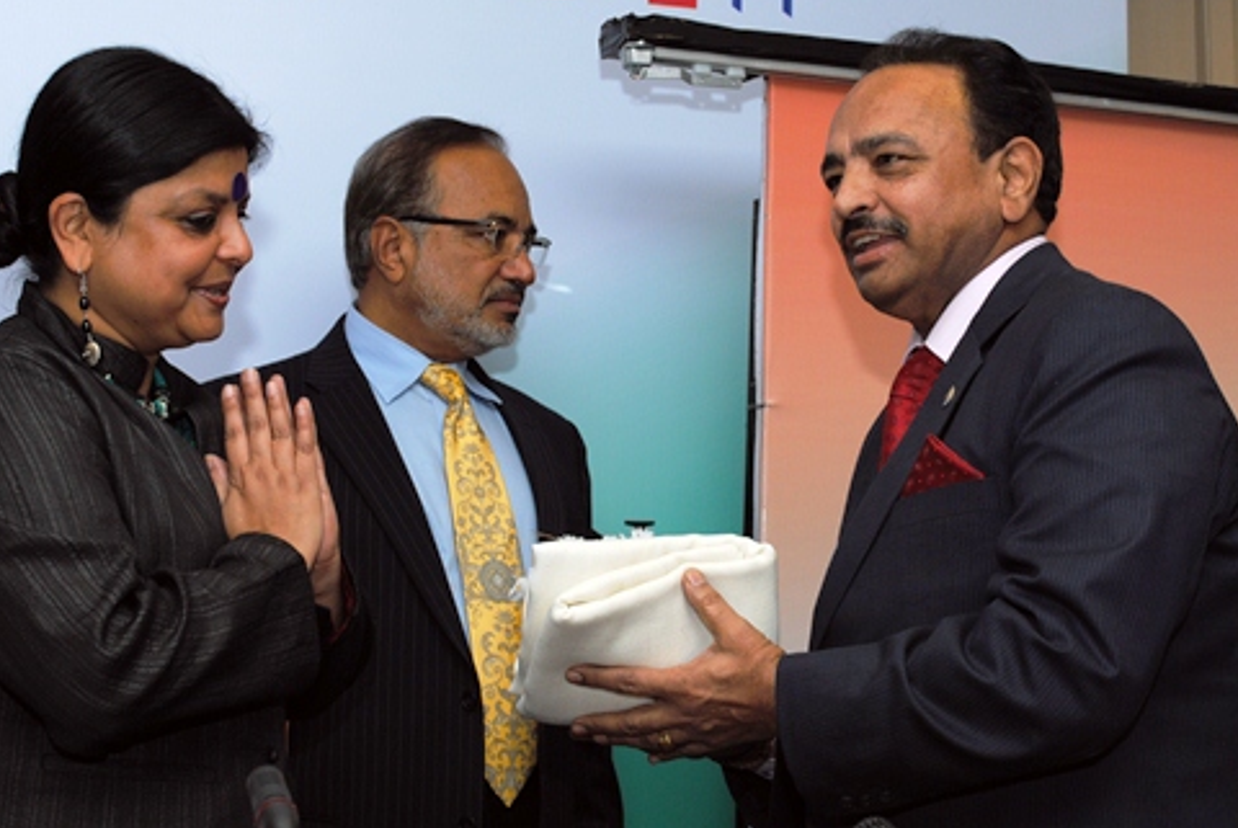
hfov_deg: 28.0
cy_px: 369
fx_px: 2478
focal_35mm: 72
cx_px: 634
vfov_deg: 19.0
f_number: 7.1
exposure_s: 1/125
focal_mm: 36
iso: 200
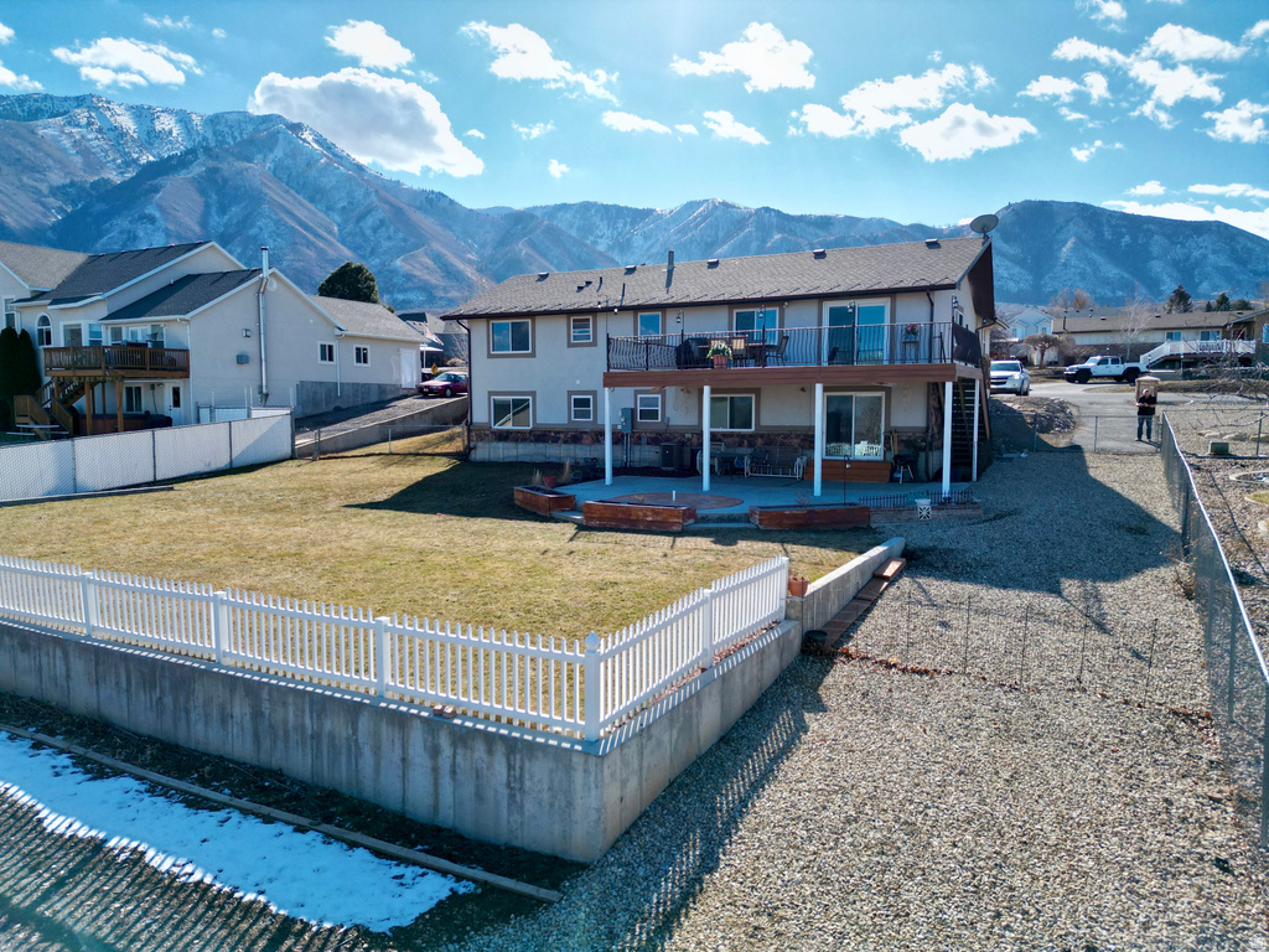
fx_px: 880
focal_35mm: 24
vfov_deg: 56.8
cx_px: 634
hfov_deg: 71.6
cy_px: 476
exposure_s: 1/4000
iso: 200
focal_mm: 6.72
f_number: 1.7
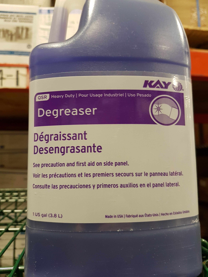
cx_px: 104
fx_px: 208
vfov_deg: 67.3
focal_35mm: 26
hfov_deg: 53.1
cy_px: 138
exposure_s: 1/40
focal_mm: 4.2
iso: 200
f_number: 1.7
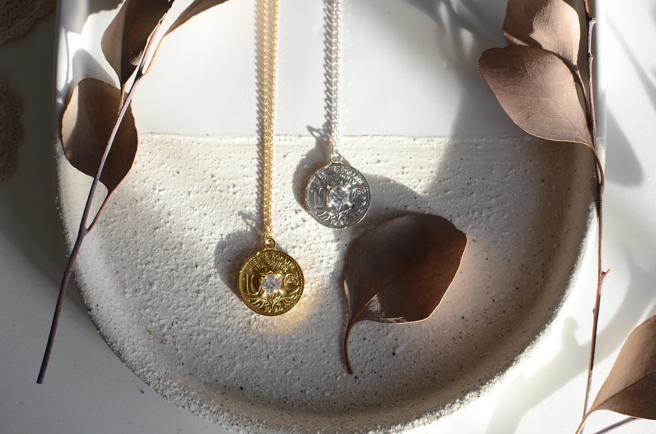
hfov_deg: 37.9
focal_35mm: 52
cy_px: 217
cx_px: 328
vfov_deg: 25.6
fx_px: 955
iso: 400
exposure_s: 1/250
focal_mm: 35
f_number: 5.6
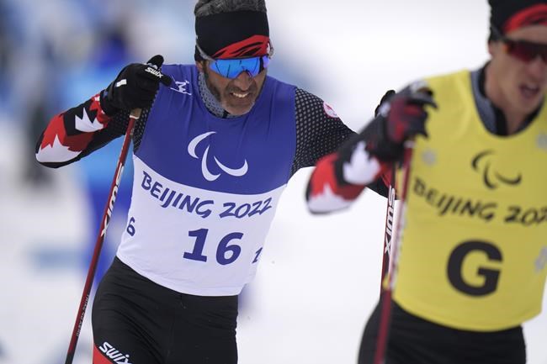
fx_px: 8506
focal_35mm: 560
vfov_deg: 2.5
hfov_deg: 3.7
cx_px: 274
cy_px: 182
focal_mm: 560
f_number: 4
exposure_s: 1/2500
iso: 250
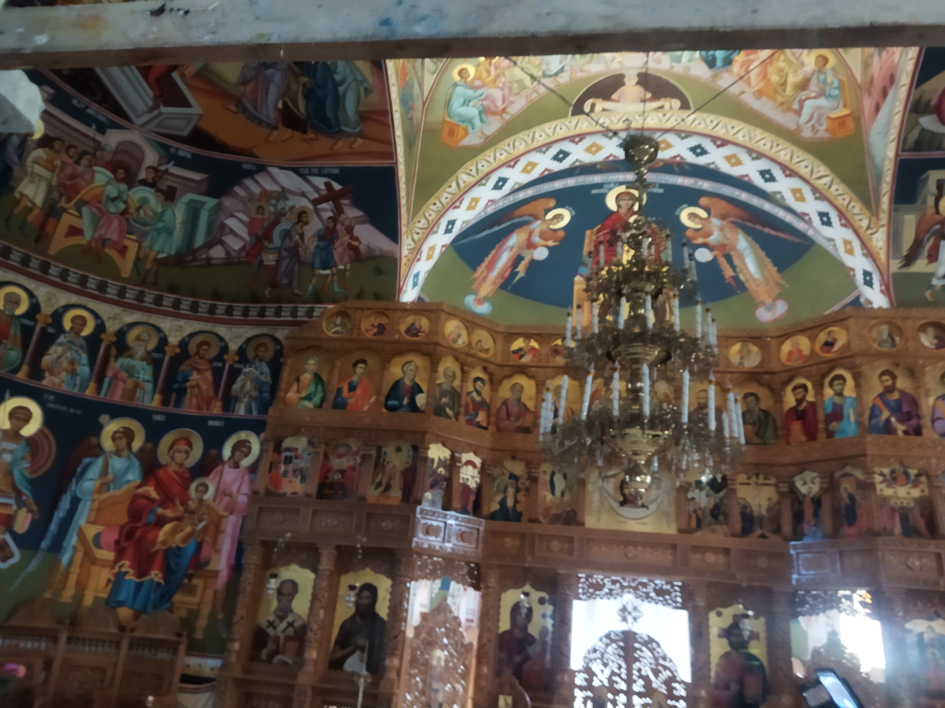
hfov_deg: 65.3
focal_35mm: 27
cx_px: 472
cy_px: 354
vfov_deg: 51.4
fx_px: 737
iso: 434
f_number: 1.79
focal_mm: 4.71
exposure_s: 1/25
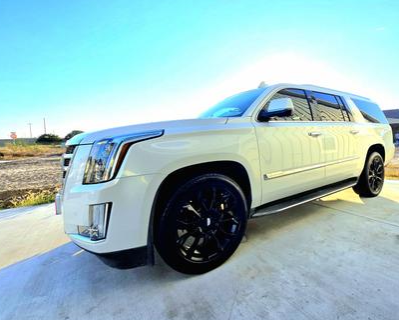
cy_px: 149
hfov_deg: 92.1
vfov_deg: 80.3
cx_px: 236
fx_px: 189
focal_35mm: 16
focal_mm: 1.7
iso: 25
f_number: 2.2
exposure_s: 1/1000
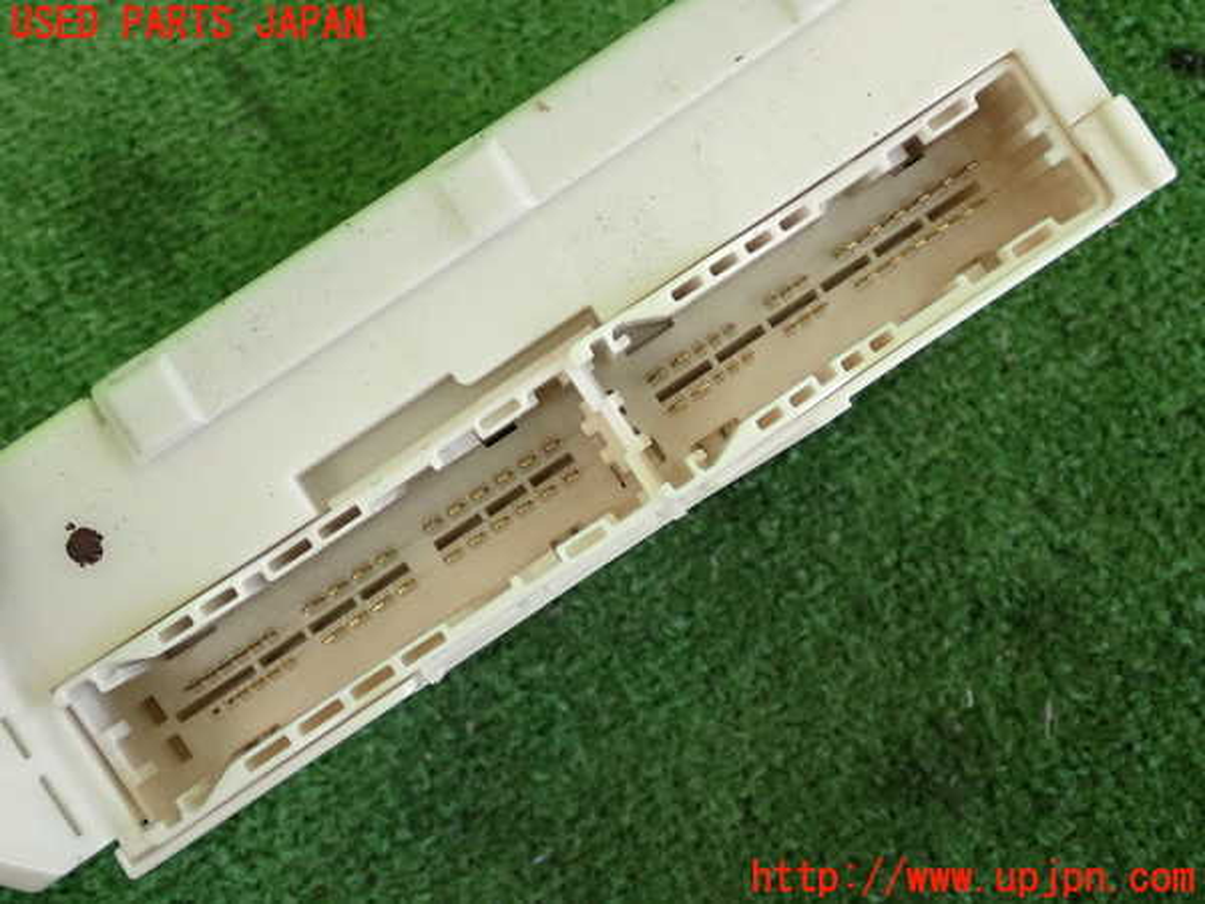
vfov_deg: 29.1
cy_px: 452
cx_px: 602
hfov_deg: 38.2
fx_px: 1741
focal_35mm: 50
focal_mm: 9.01
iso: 500
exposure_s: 1/125
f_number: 3.2
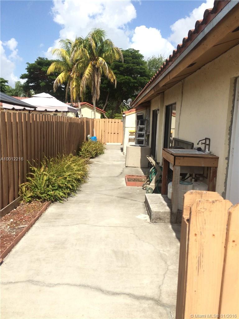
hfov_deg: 48.2
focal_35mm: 29
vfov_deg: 61.7
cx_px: 120
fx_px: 267
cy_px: 160
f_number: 2.2
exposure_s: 1/2564
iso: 32
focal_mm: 4.15
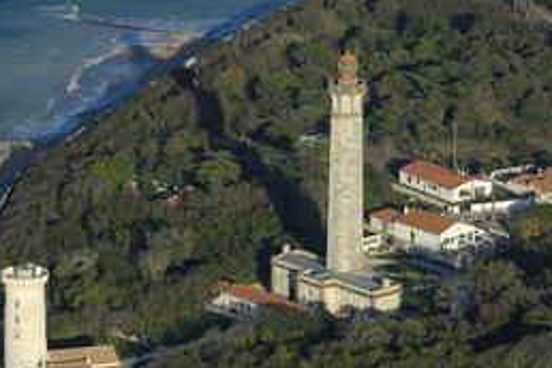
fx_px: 4124
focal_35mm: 269
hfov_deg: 7.7
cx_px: 155
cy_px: 261
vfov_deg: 5.1
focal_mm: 110
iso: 100
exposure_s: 1/640
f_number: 5
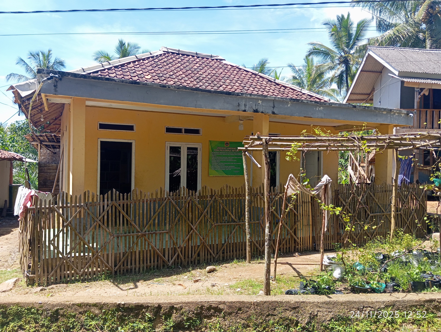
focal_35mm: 28
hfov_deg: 63.4
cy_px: 166
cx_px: 220
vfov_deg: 49.9
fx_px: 357
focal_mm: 4.22
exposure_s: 1/292
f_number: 1.8
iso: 55
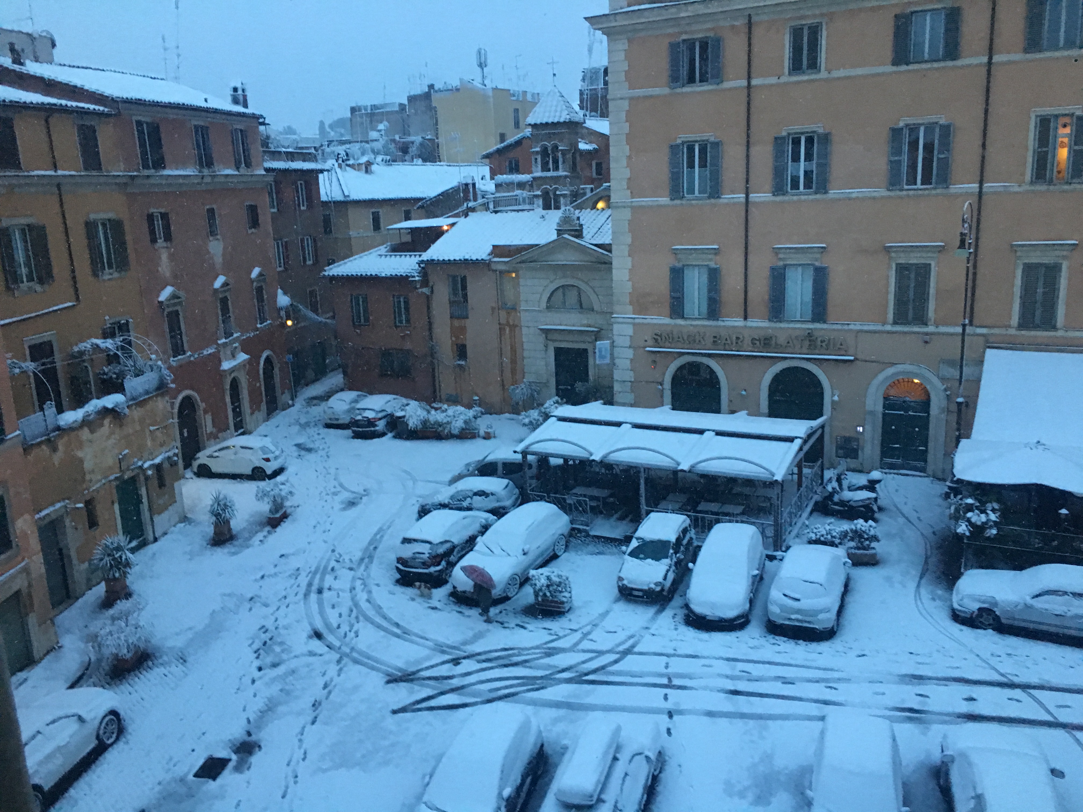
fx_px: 907
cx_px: 542
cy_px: 406
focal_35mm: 29
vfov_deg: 48.2
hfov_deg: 61.7
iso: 200
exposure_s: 1/25
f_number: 2.2
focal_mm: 4.15
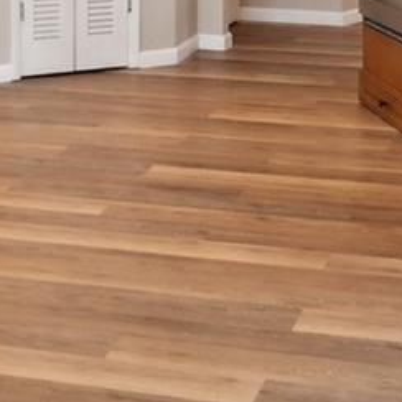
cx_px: 40
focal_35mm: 117
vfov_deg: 13.8
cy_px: -236
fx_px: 1537
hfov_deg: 14.7
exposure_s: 1/25
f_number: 8
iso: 400
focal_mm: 21
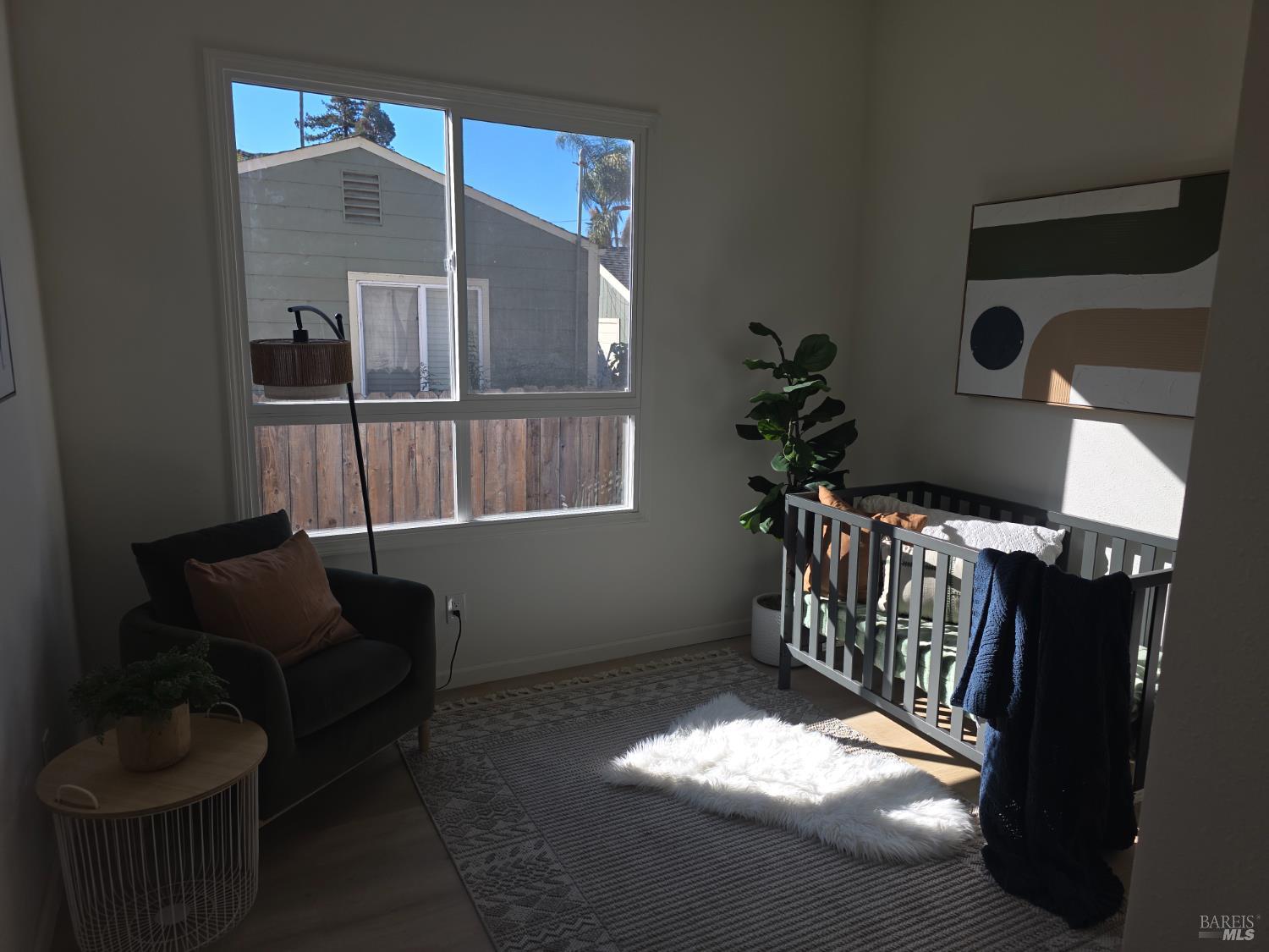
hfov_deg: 73.9
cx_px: 634
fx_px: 843
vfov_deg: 58.9
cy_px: 476
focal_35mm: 23
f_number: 1.7
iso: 12
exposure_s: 1/205
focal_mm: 6.3
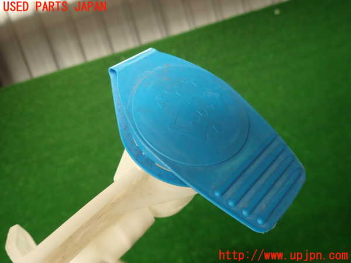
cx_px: 176
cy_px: 132
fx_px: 253
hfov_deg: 69.4
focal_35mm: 25
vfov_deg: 54.9
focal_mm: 4.5
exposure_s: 1/60
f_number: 2
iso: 100
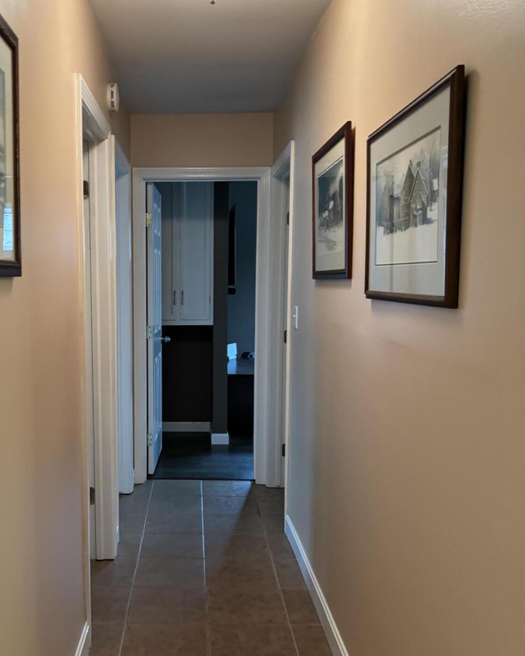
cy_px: 357
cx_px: 179
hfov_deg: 40.7
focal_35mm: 36
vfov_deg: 50.2
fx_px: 699
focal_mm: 5.96
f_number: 1.6
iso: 400
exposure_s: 1/60
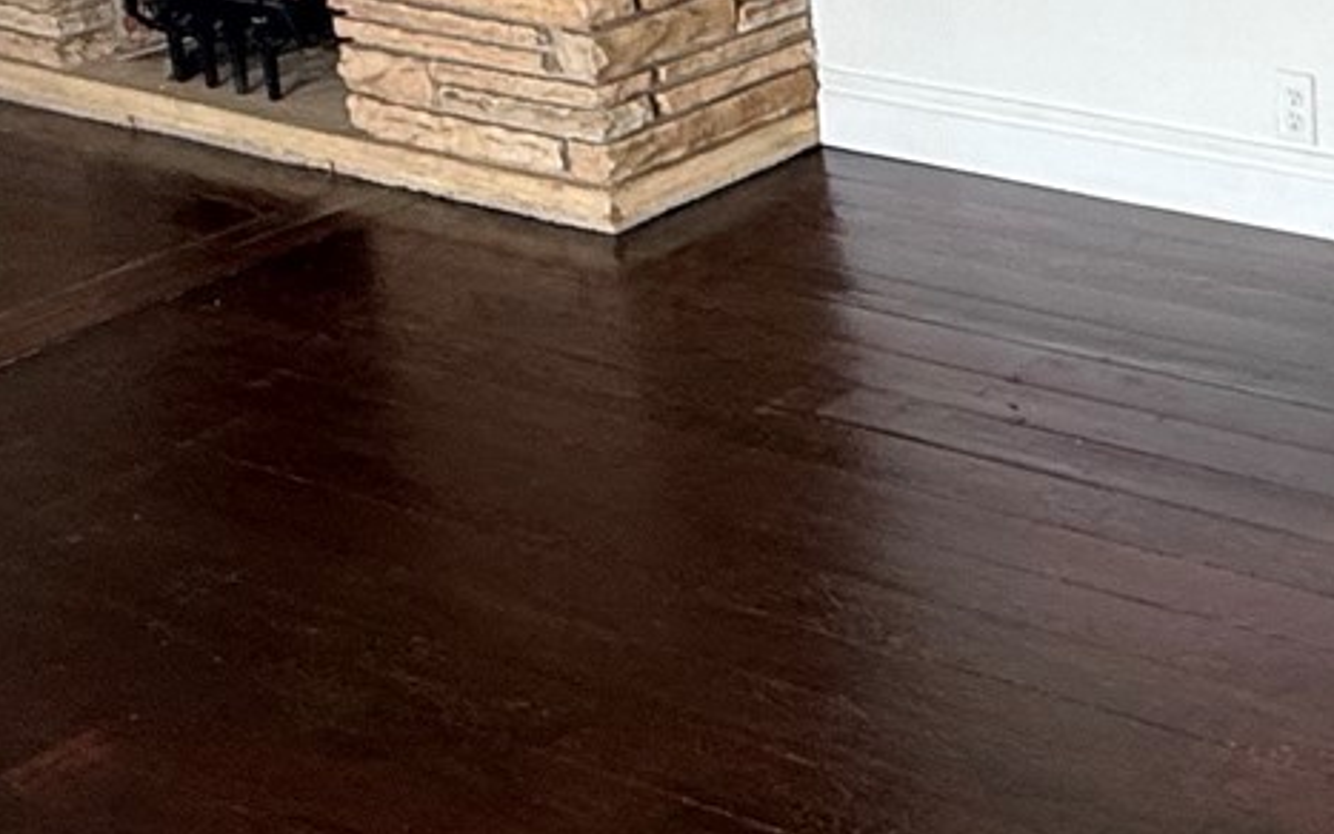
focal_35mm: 61
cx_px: 2054
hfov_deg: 24.8
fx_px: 2218
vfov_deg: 19.4
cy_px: -303
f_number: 2.2
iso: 100
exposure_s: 1/99
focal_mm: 2.22
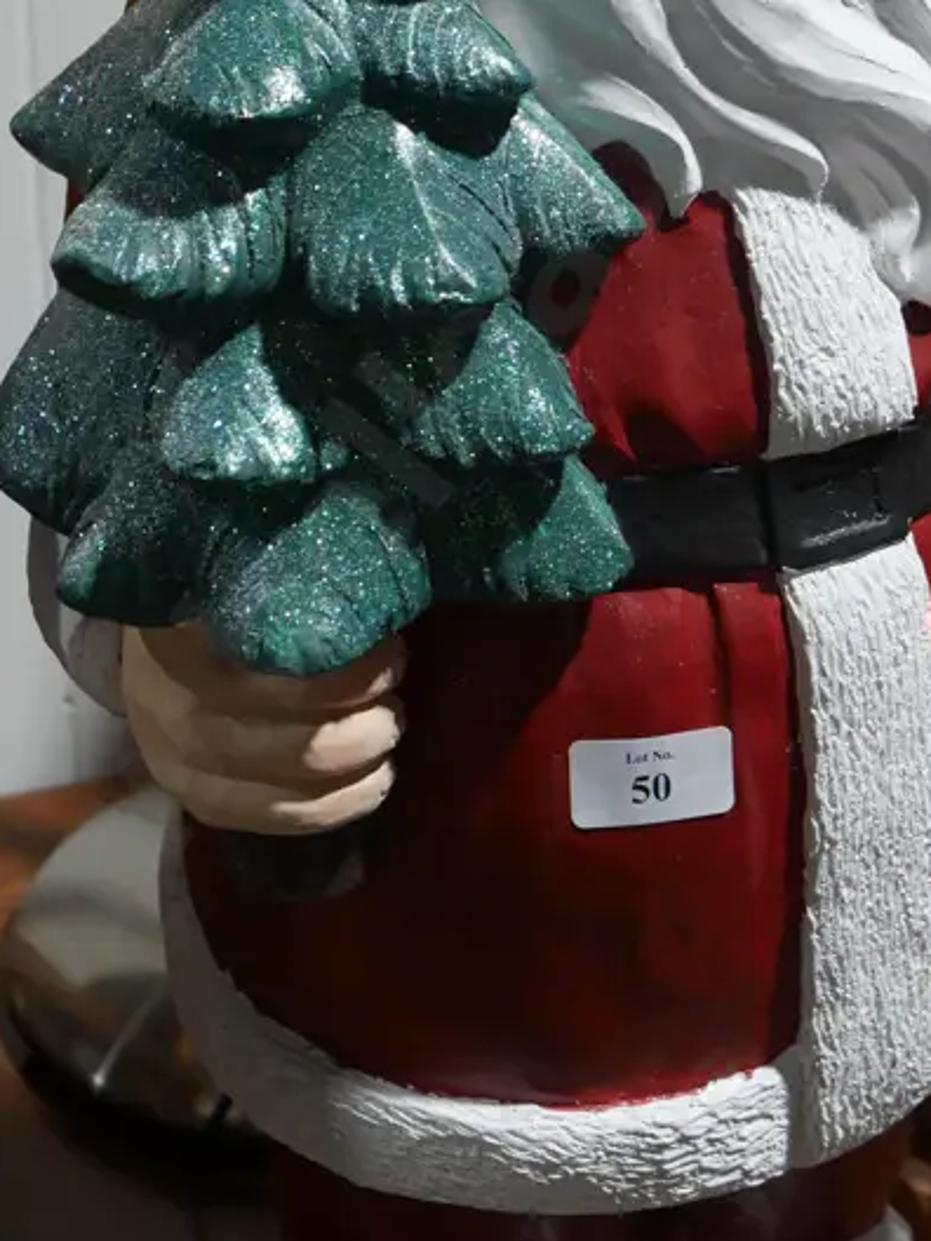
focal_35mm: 66
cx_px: 634
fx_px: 2367
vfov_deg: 28.4
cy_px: 160
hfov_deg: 22.1
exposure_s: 1/60
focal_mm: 17
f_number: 4.5
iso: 250
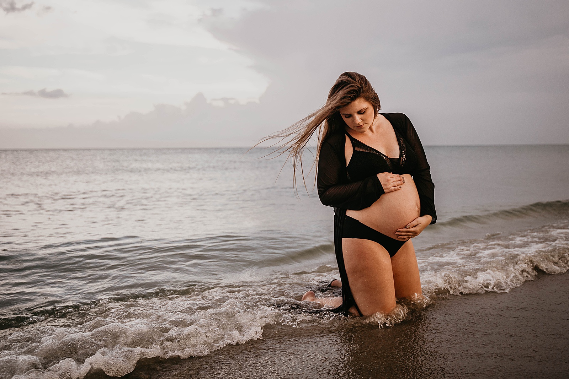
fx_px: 569
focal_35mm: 36
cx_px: 284
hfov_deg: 53.1
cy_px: 190
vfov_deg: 36.9
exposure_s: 1/400
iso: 320
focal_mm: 36
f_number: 2.8
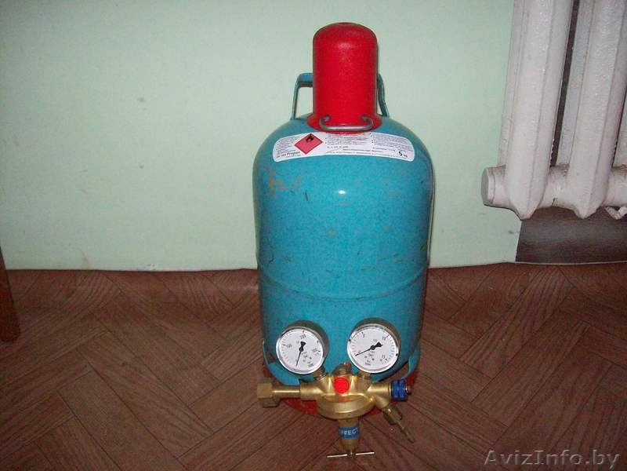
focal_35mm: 36
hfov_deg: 51.4
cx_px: 314
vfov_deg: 39.7
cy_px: 236
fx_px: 652
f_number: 2.7
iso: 400
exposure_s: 1/128
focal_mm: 6
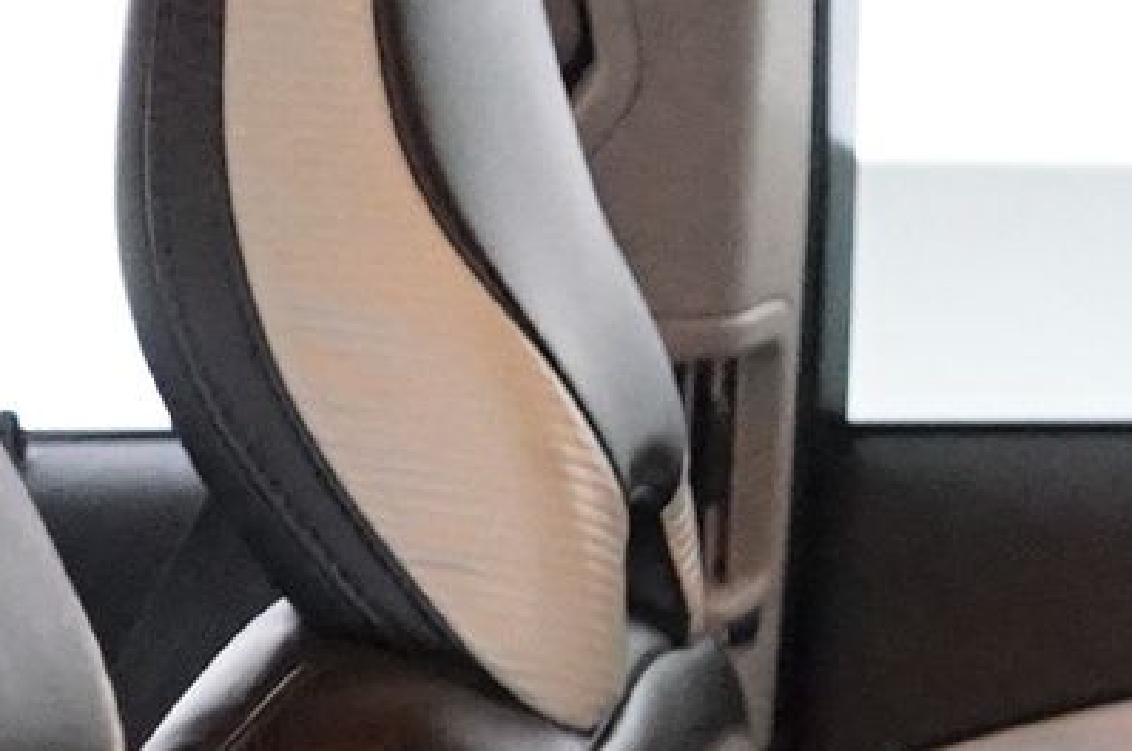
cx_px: 2210
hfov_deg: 10.8
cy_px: 2242
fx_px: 5525
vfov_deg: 7.0
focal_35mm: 176
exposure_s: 1/80
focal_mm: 28
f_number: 3.5
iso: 6400
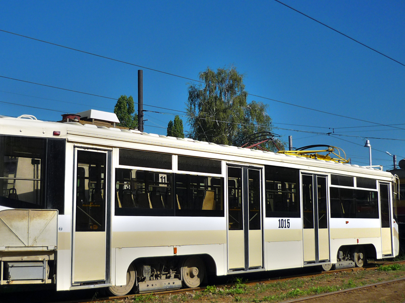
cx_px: 152
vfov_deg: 34.3
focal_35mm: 42
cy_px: 160
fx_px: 491
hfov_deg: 44.5
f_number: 8
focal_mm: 5.5
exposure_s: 1/320
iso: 100
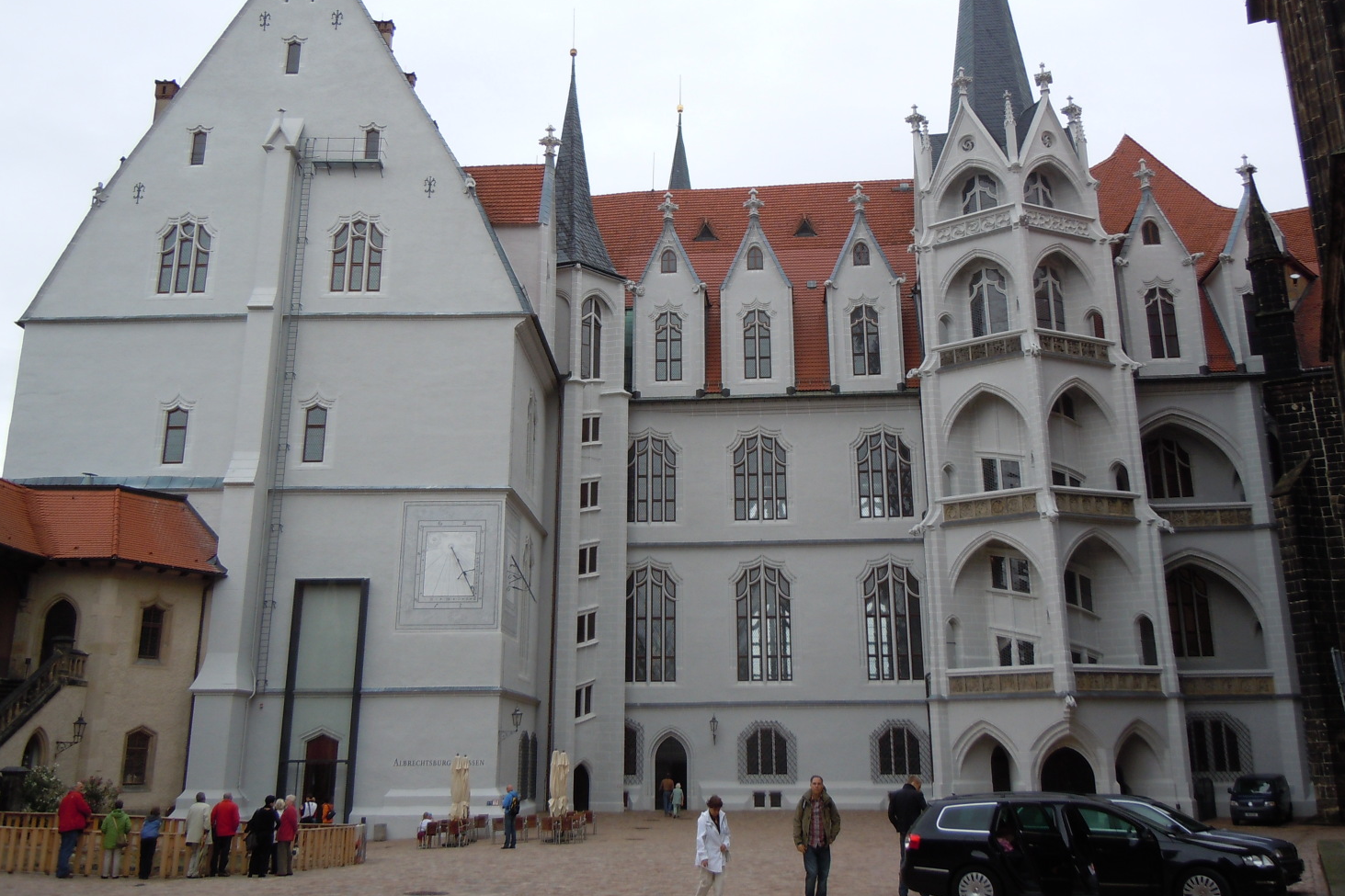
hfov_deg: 58.7
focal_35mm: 32
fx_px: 1195
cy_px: 386
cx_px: 674
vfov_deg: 41.0
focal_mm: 5.4
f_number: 3.5
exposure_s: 1/320
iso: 100
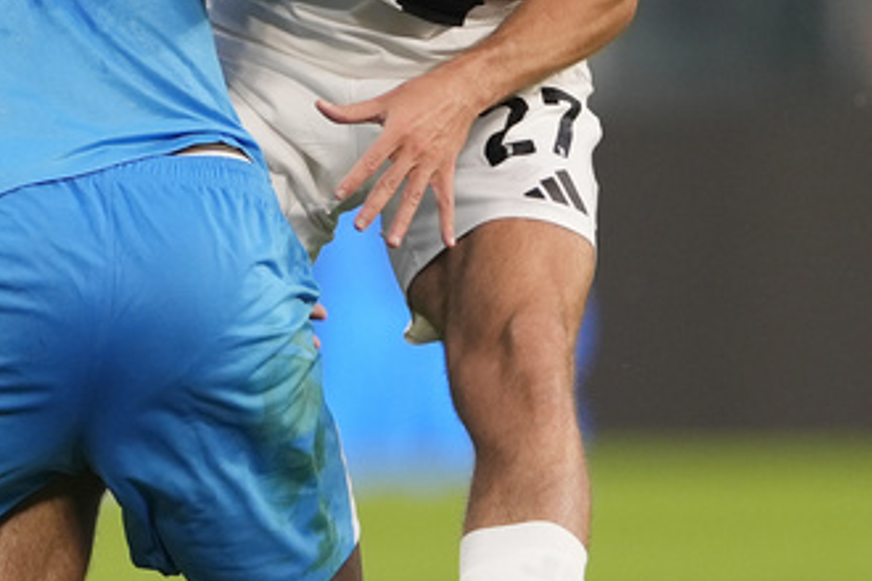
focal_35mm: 1241
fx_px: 30057
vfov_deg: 1.1
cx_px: 153
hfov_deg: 1.7
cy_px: 231
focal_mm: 400
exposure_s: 1/1000
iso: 1000
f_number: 2.8
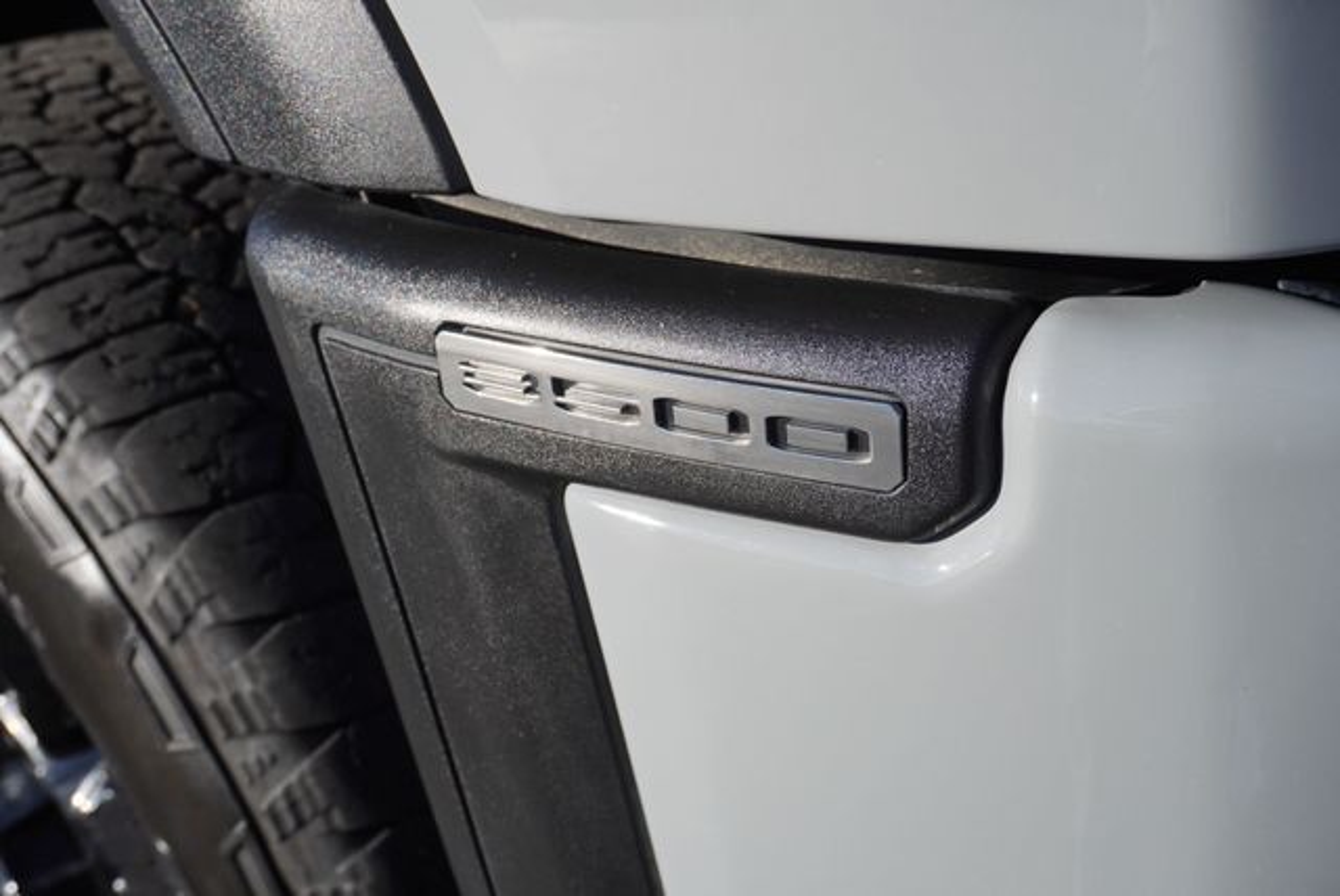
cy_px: 448
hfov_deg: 44.9
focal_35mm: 44
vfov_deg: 30.9
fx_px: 1621
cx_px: 670
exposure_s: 1/160
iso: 100
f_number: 8
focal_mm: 29
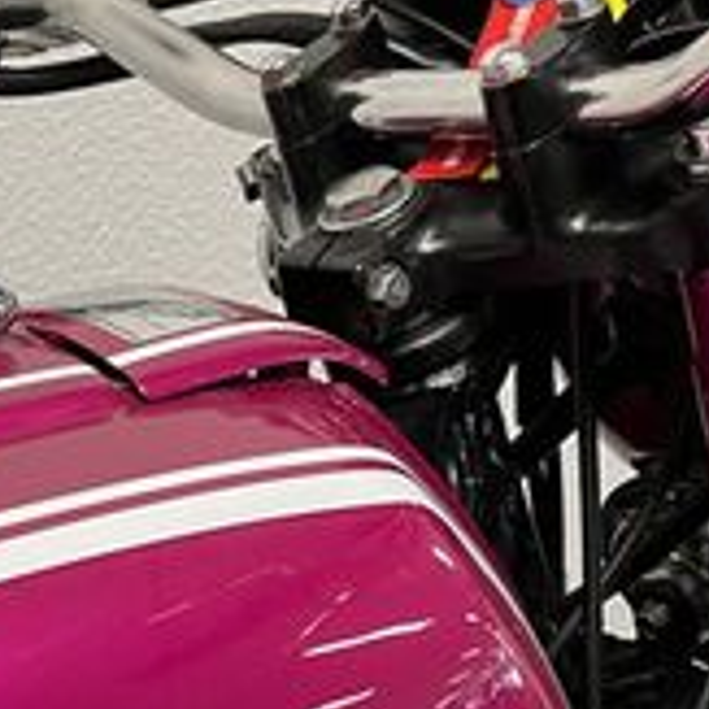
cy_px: 992
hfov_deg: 18.3
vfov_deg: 17.7
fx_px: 2086
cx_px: -130
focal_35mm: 90
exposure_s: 1/50
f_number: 1.6
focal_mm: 5.1
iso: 80
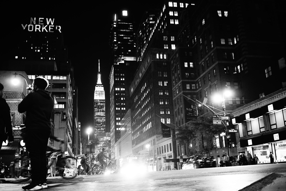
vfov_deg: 37.9
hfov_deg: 54.4
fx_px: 278
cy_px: 96
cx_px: 143
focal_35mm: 35
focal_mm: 35
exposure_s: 1/25
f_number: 2.8
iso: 2000
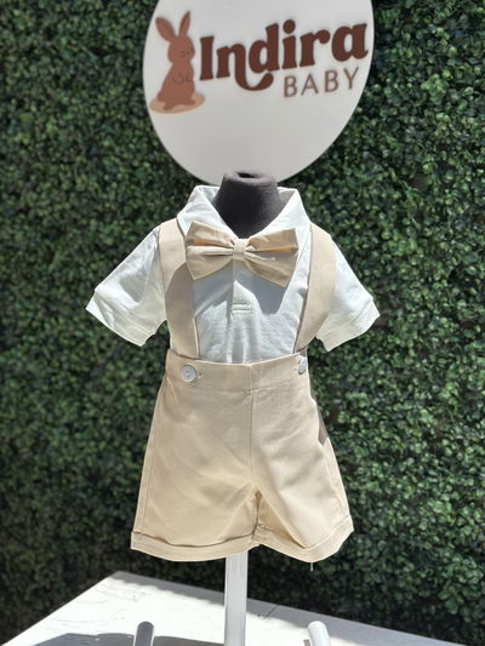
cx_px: 242
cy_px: 323
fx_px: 896
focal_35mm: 48
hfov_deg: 30.3
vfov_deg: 39.6
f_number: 1.78
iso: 100
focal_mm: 6.86
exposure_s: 1/5556
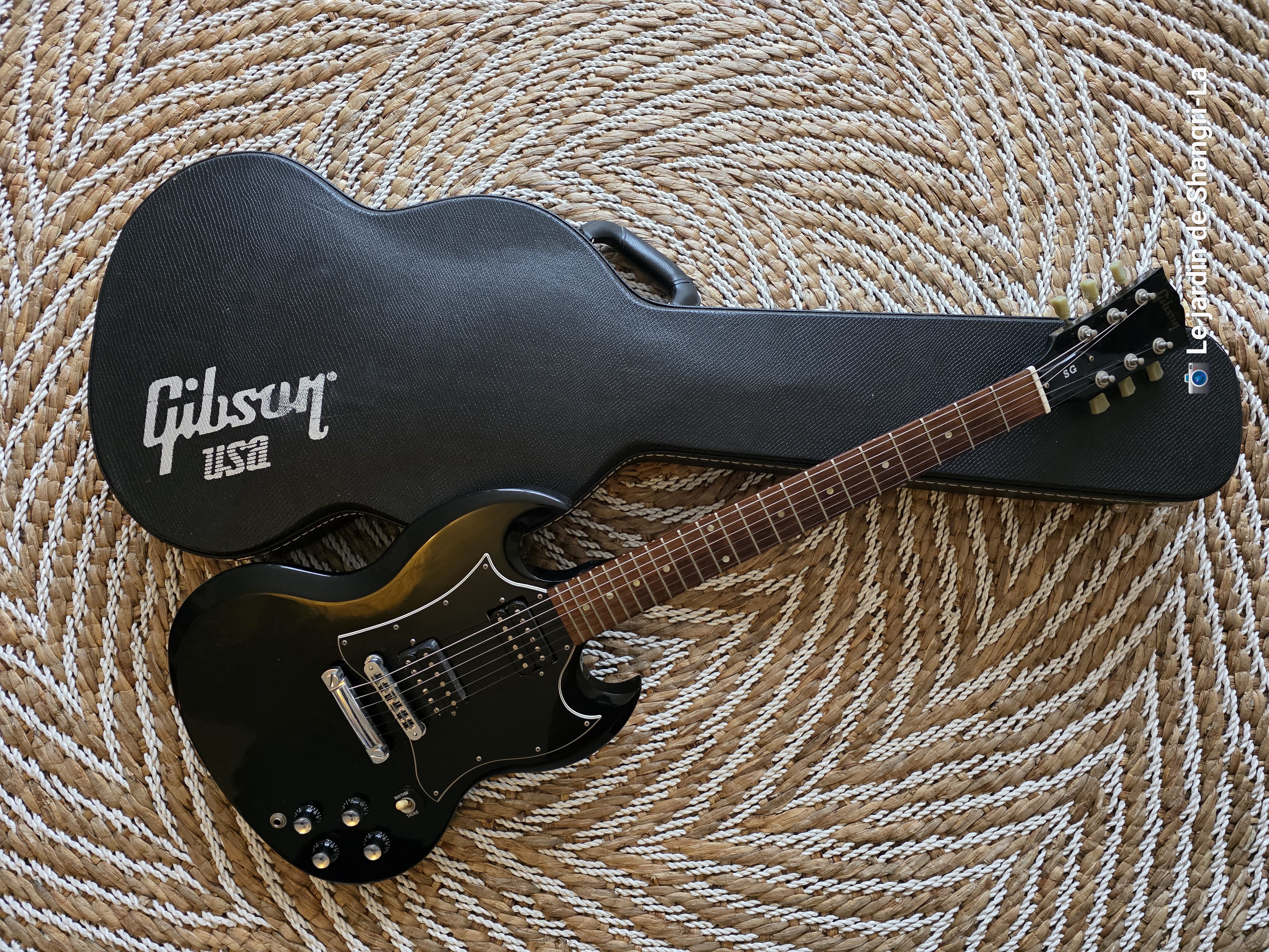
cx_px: 634
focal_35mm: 23
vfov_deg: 58.9
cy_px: 476
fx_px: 843
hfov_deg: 73.9
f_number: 1.7
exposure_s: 1/101
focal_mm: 6.3
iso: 1250
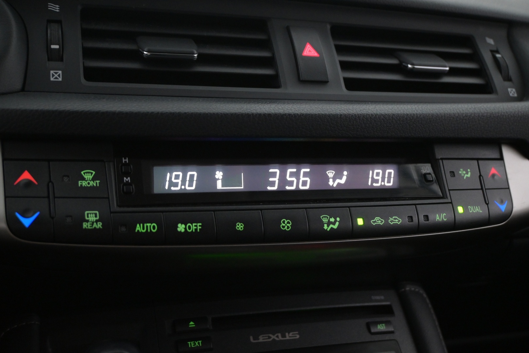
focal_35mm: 41
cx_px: 264
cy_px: 176
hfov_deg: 47.2
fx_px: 606
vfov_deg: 32.4
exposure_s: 1/40
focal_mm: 27.5
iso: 2500
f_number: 4.5
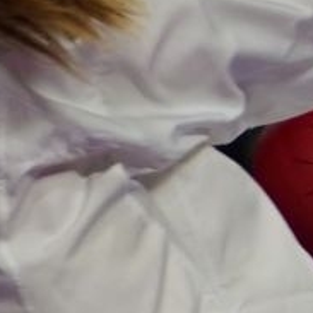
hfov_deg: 1.0
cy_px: 56
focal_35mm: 1684
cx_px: 1259
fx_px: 17227
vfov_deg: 1.0
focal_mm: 134
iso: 800
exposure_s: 1/1000
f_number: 2.8
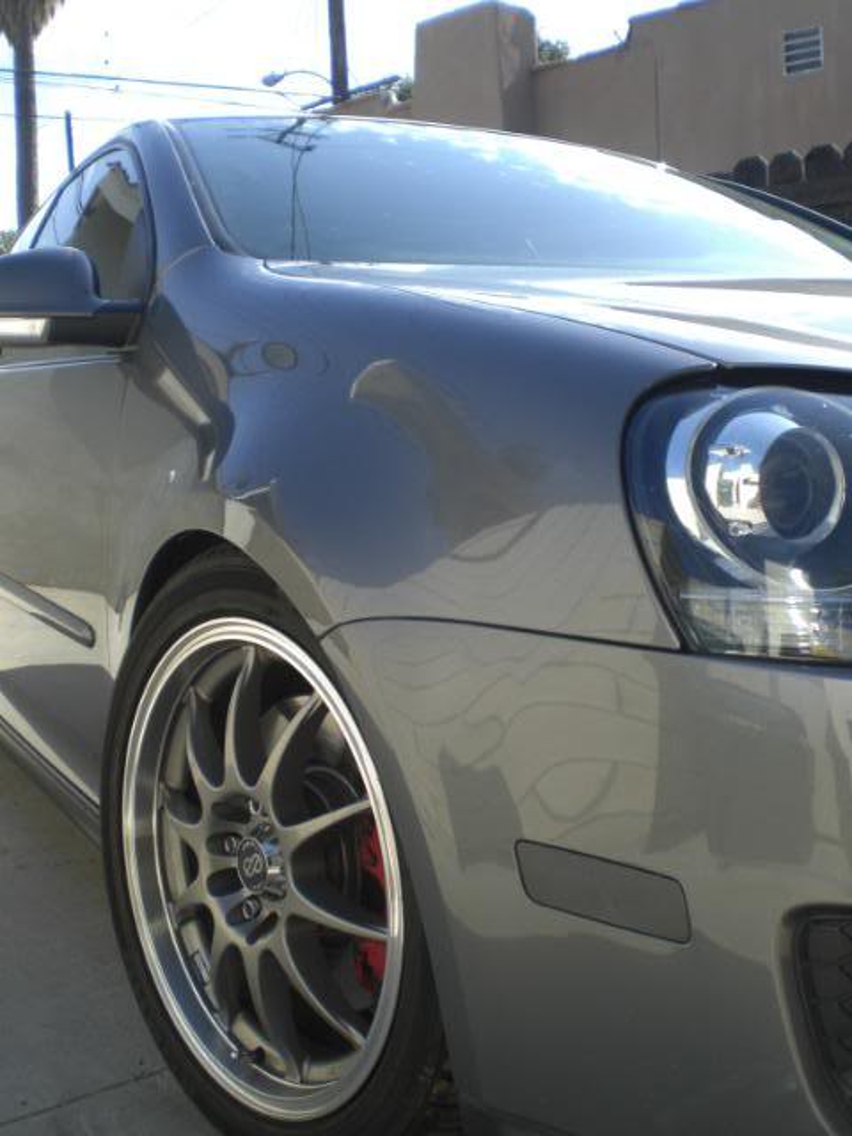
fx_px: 1247
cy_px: 568
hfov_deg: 37.7
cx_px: 426
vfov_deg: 49.0
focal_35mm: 38
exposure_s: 1/250
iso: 50
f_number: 3.1
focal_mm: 6.3
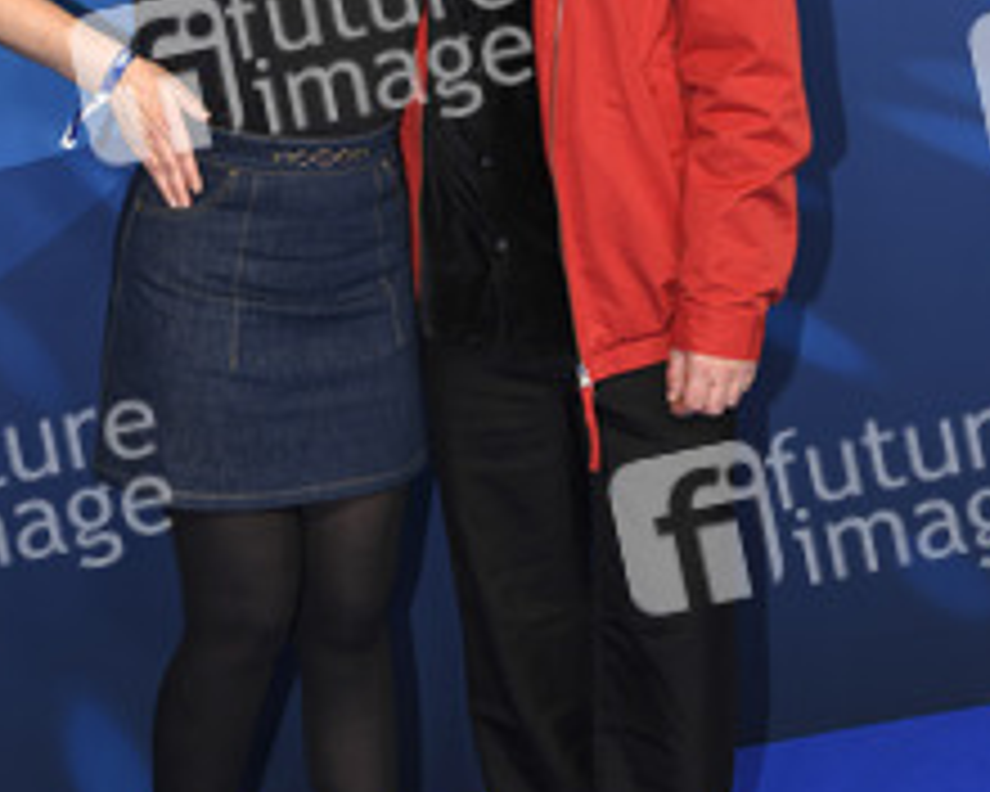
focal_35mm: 82
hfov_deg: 23.3
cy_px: 284
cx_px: 432
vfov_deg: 18.7
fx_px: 2403
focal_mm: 48
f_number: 4.5
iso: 800
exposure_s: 1/320
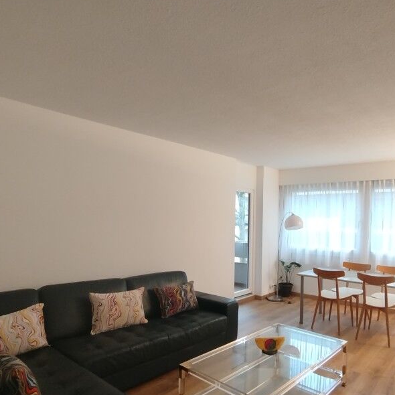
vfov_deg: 66.6
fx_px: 297
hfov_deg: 66.5
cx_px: 241
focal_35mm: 23
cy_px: 237
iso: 160
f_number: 2.2
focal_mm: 1.65
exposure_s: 1/33
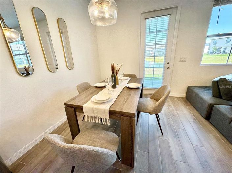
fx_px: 94
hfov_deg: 102.1
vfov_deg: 85.6
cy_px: 86
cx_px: 116
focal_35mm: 14
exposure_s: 1/188
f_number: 2.2
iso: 40
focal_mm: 2.22
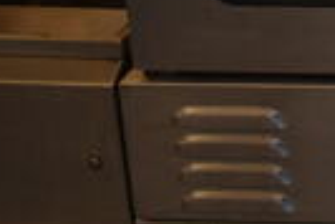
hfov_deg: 13.8
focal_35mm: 124
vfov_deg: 10.1
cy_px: -252
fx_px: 1155
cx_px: 688
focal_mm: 18
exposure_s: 1/30
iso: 125
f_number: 3.5
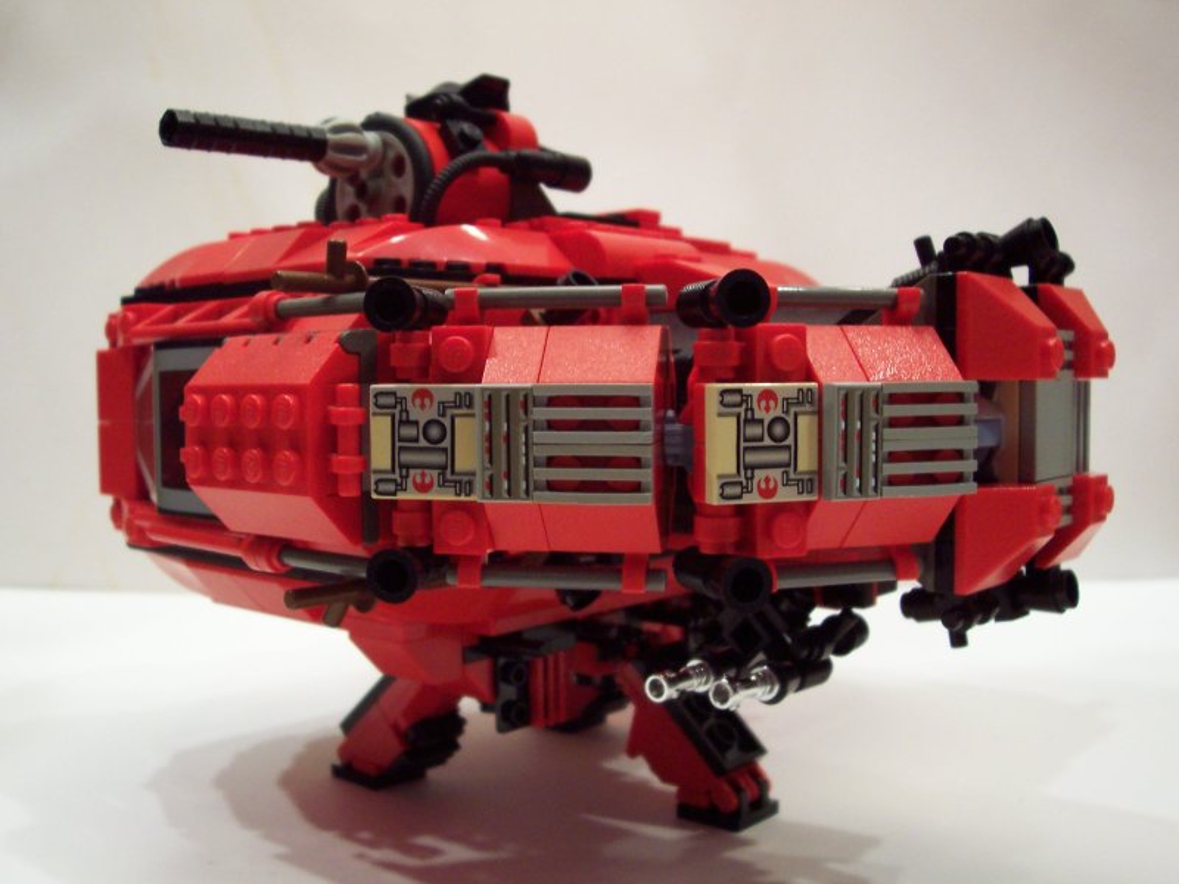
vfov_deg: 38.7
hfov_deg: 50.1
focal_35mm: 37
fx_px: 1260
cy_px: 442
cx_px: 590
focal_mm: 5.6
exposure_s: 1/20
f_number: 2.8
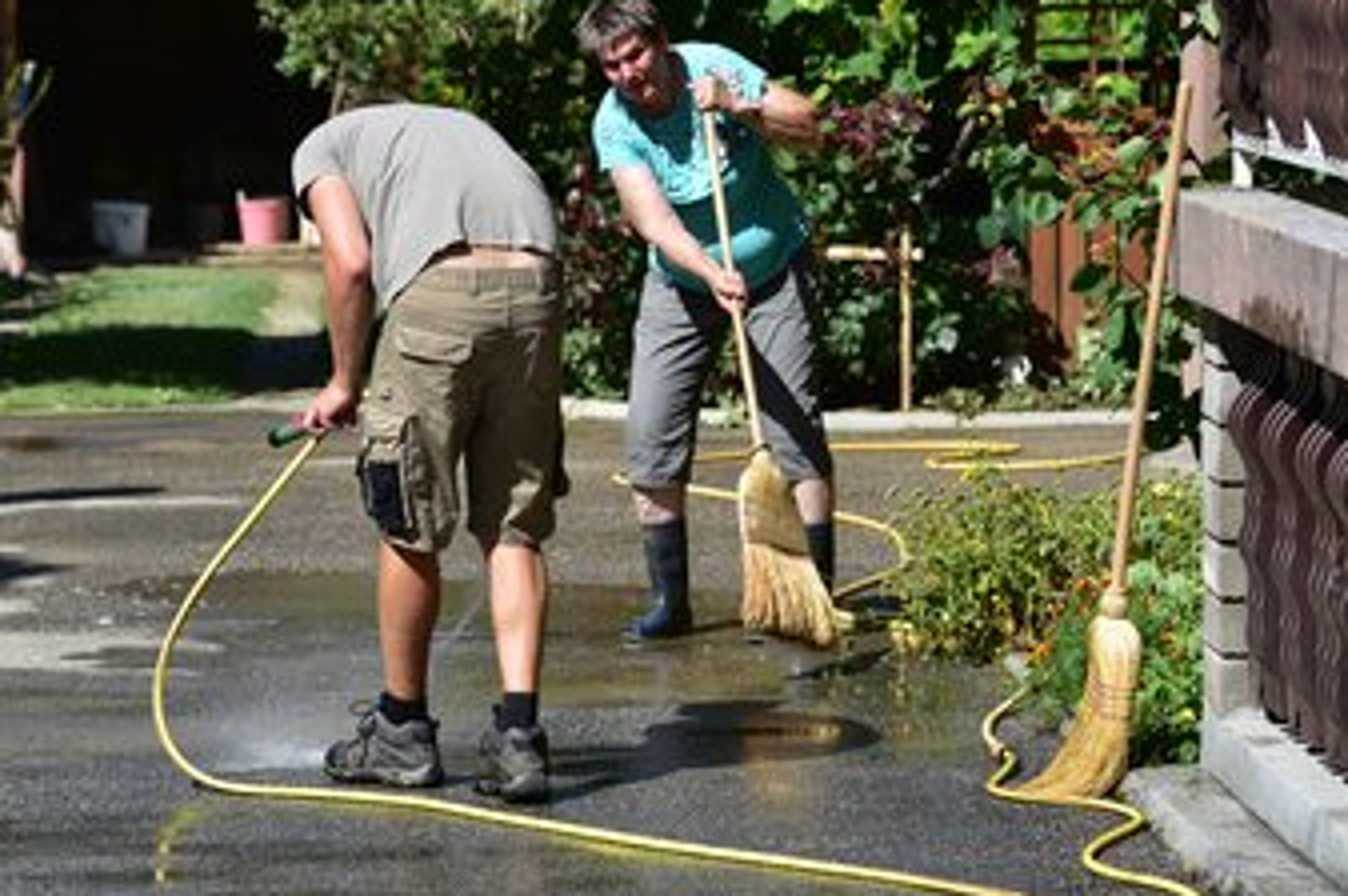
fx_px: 6659
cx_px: 388
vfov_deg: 7.7
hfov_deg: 11.5
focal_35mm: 178
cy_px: 350
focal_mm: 120
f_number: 5.6
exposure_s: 1/1250
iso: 200
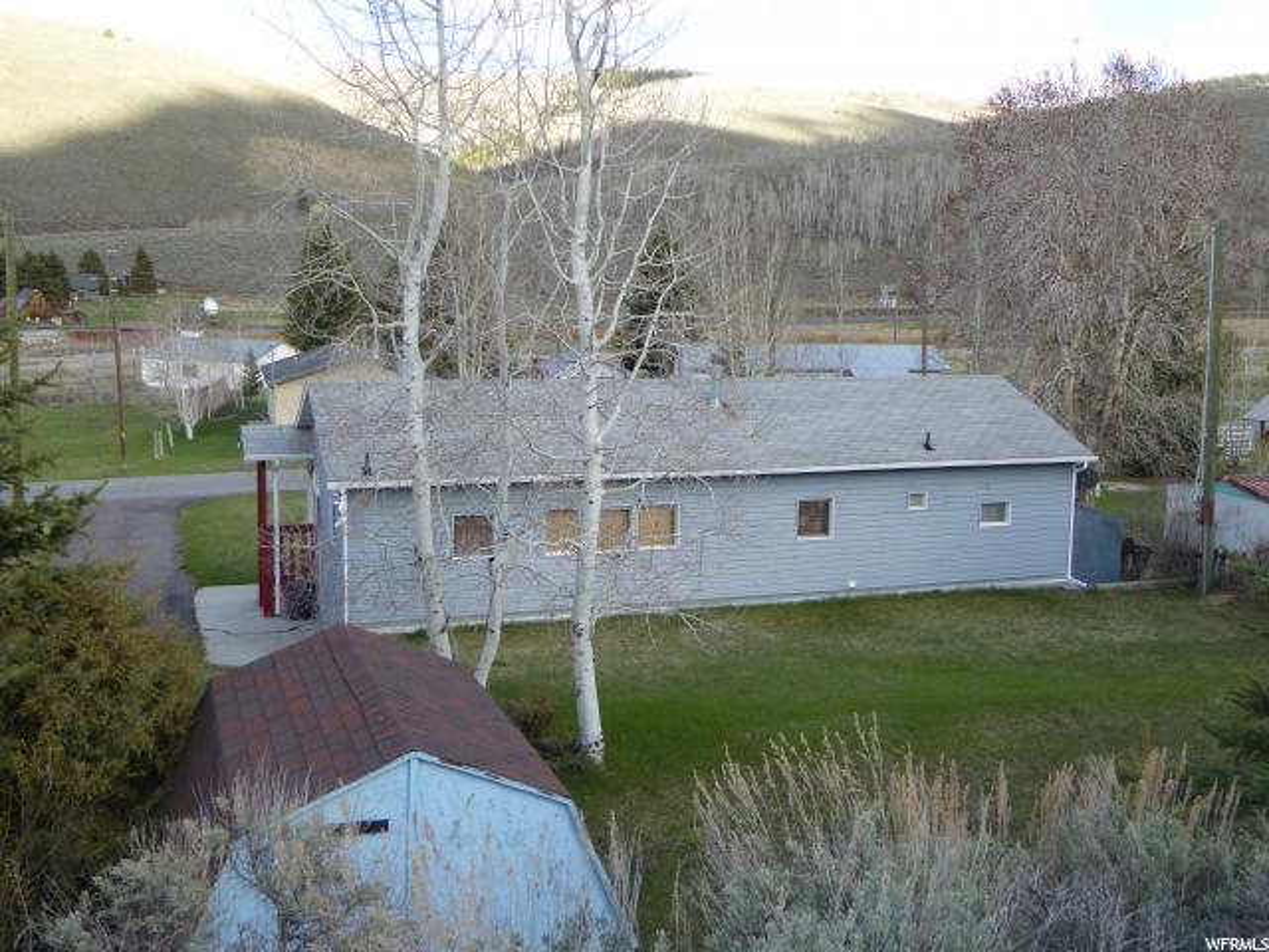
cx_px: 634
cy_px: 476
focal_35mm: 36
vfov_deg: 39.7
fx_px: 1320
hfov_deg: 51.4
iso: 100
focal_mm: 6.3
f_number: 3.7
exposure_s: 1/200
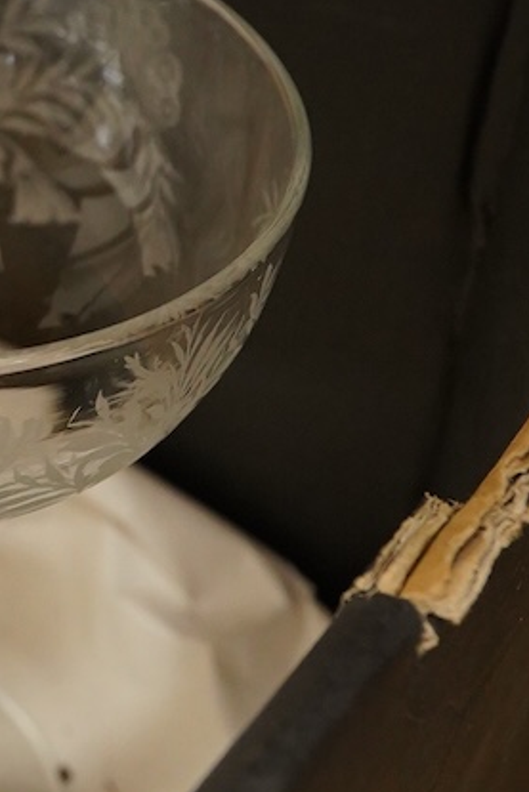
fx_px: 2687
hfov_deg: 11.0
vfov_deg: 16.7
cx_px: -113
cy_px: 182
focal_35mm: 122
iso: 2500
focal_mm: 30
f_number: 8
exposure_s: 1/100
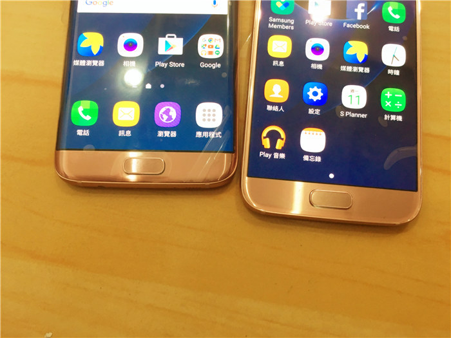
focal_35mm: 29
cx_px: 226
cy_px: 169
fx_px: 378
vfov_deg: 48.2
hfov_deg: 61.7
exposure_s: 1/17
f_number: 2.2
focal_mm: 4.15
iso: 80
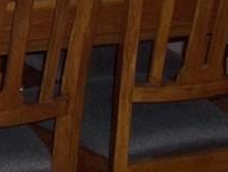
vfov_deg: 9.1
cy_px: -108
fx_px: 1042
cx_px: -93
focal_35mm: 158
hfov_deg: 12.0
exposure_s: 1/100
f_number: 2.9
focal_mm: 5.7
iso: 100
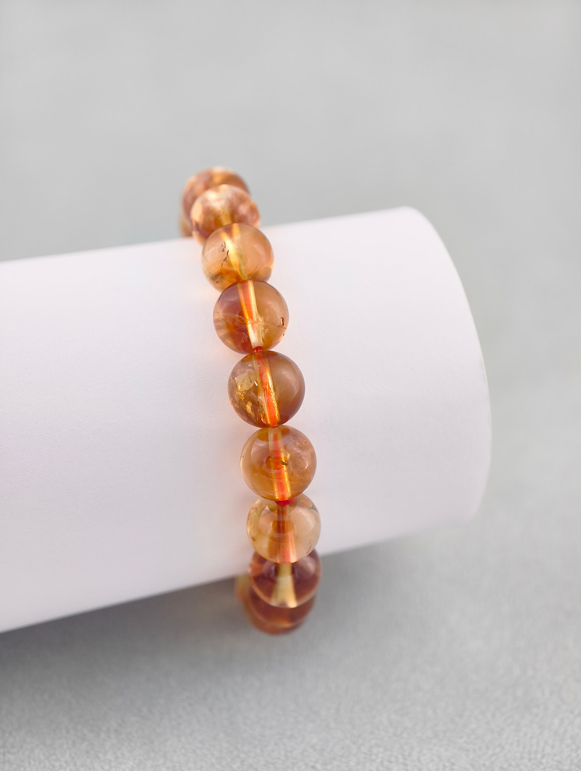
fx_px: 1898
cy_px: 386
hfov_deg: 17.4
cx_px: 290
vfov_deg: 23.0
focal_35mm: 85
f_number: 2.67
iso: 125
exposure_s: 1/160
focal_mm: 22.48
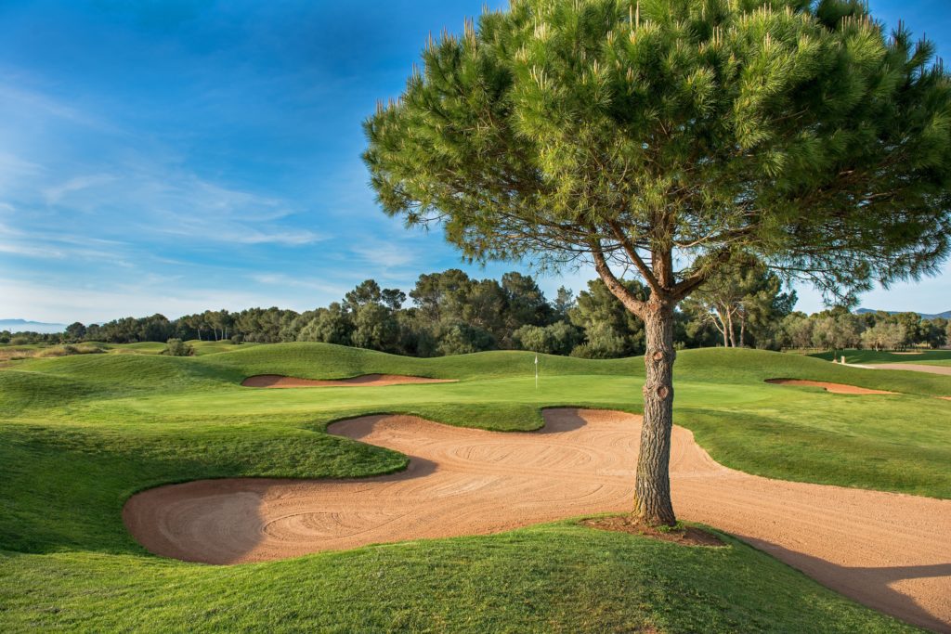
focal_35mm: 24
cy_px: 317
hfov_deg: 73.7
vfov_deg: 53.1
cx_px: 476
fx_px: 634
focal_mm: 24
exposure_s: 1/800
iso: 200
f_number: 5
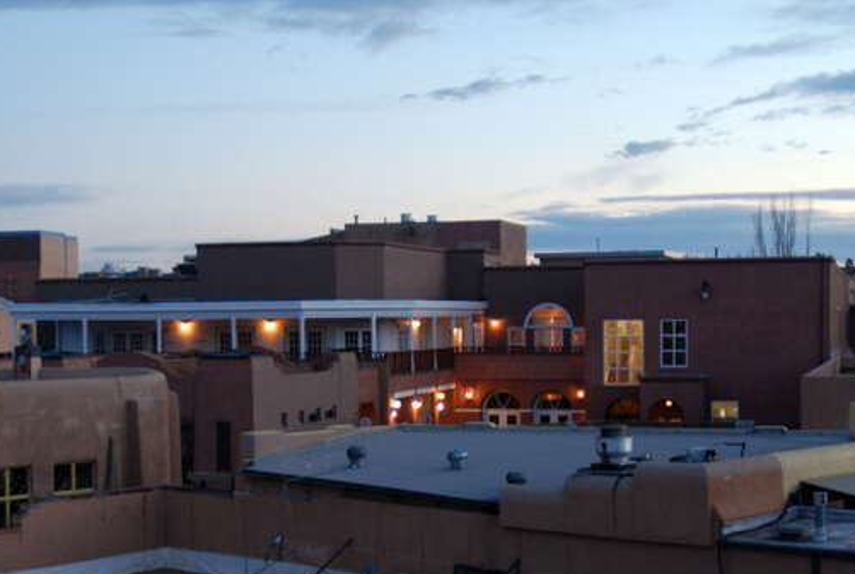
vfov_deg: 20.2
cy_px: 429
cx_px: 372
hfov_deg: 30.0
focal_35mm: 67
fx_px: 1594
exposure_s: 1/25
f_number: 2.8
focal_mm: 28
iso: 400
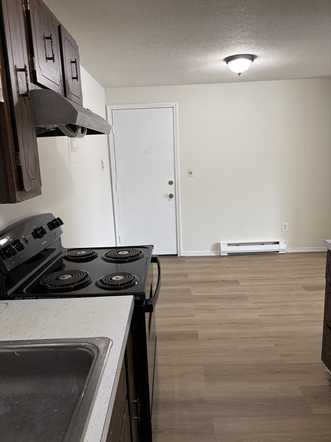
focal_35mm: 26
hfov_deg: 53.1
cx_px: 166
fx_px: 331
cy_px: 221
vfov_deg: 67.3
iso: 125
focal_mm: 5.96
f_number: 1.6
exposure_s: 1/60
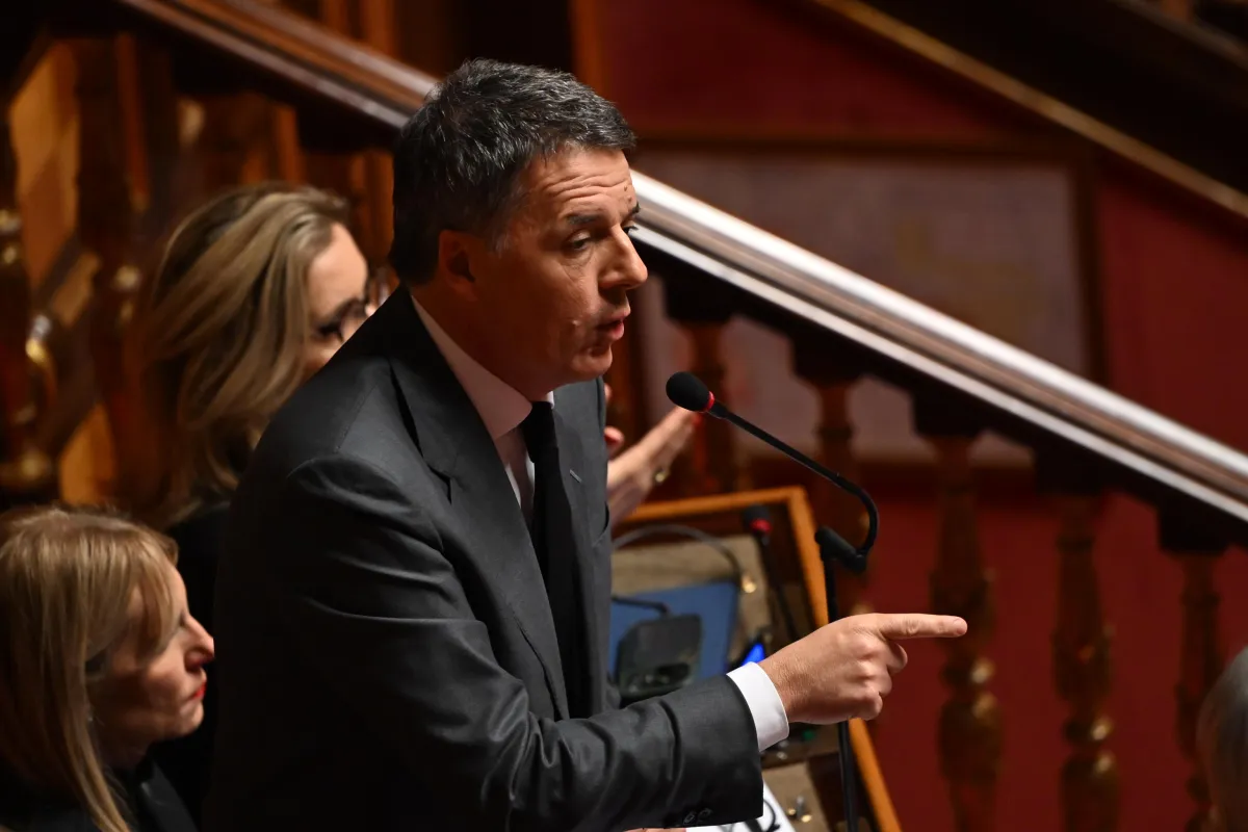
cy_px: 416
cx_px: 624
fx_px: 10399
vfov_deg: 4.6
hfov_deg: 6.9
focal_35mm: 300
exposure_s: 1/250
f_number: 2.8
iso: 2500
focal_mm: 200
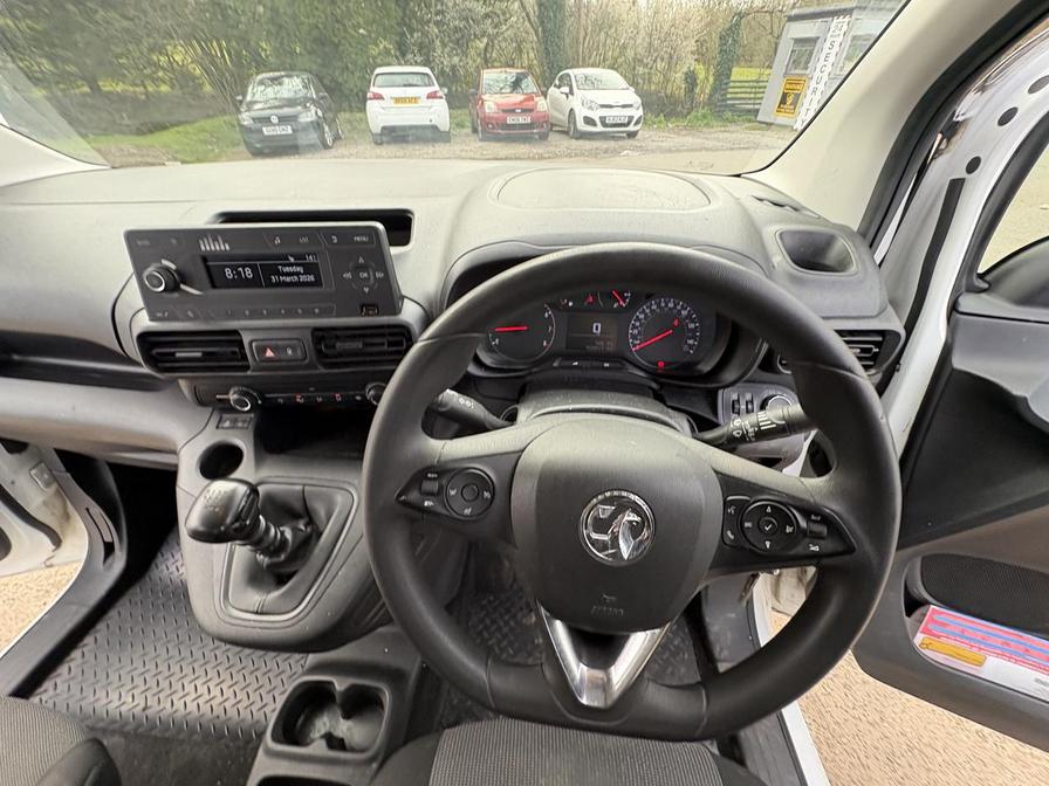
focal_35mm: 14
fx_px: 424
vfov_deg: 85.7
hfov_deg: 102.1
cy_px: 393
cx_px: 524
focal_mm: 2.22
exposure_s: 1/99
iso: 160
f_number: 2.2
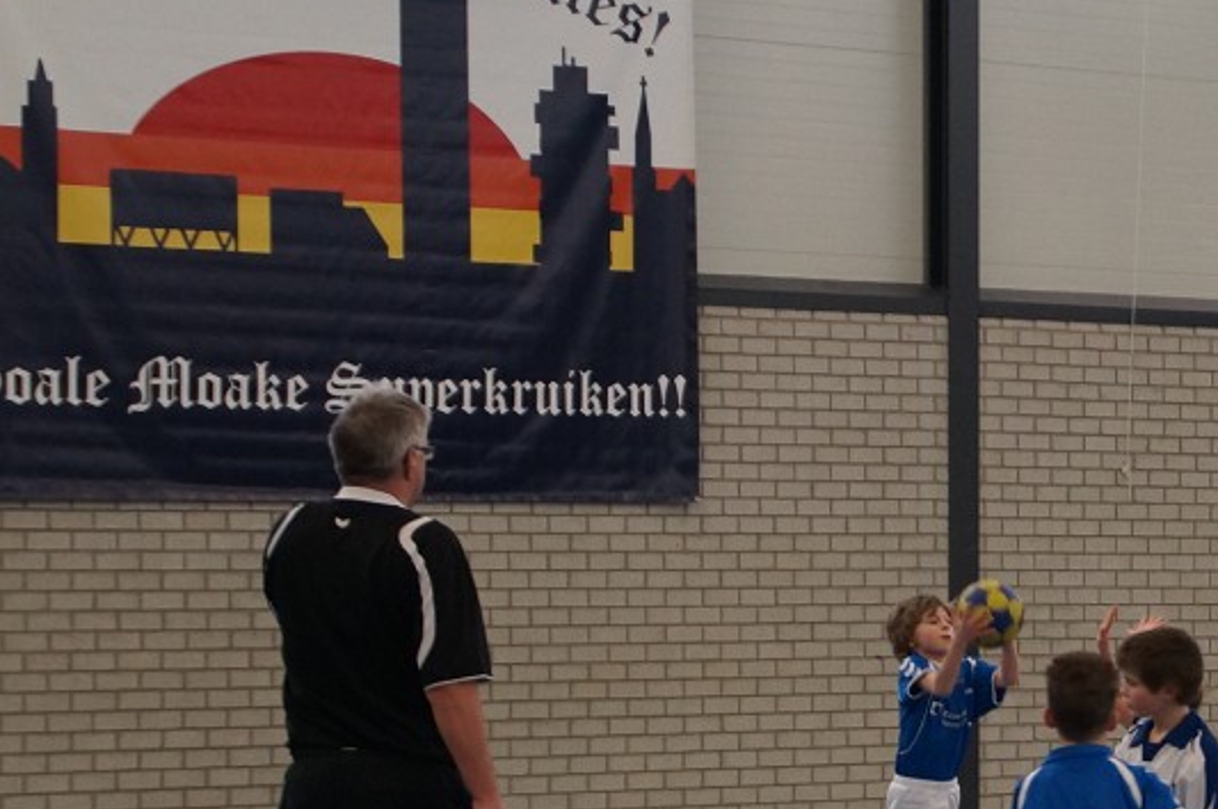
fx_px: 4562
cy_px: 522
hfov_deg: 14.9
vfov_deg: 10.1
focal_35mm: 135
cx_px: 1225
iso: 800
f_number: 4.5
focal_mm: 40
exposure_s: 1/160
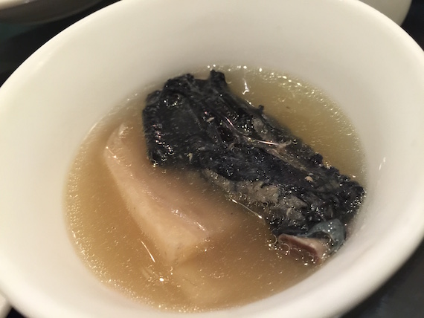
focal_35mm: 29
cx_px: 212
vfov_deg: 48.3
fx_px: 355
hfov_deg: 61.6
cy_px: 159
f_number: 2.2
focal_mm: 4.15
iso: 125
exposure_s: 1/10
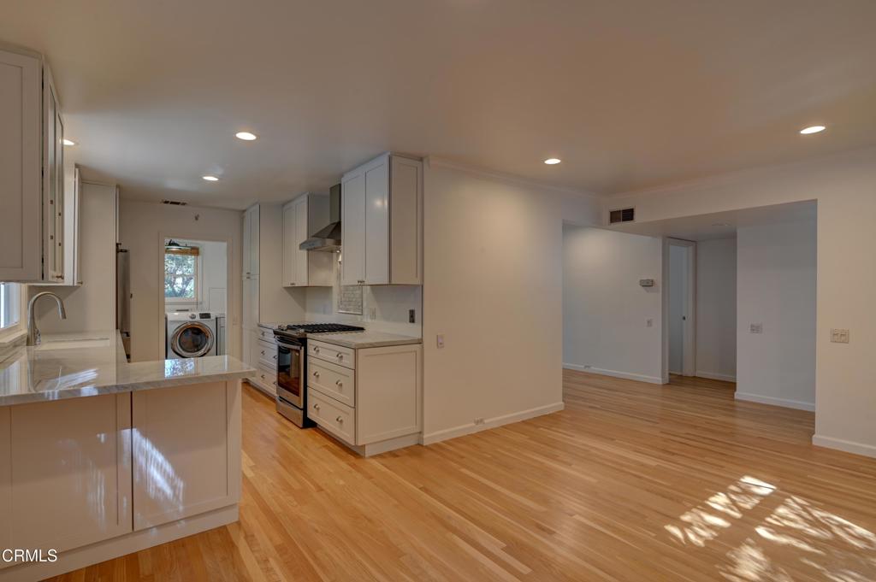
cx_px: 438
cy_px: 291
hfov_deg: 90.0
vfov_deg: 67.3
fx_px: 438
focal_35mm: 18
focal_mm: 18
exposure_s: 1
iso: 100
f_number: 11
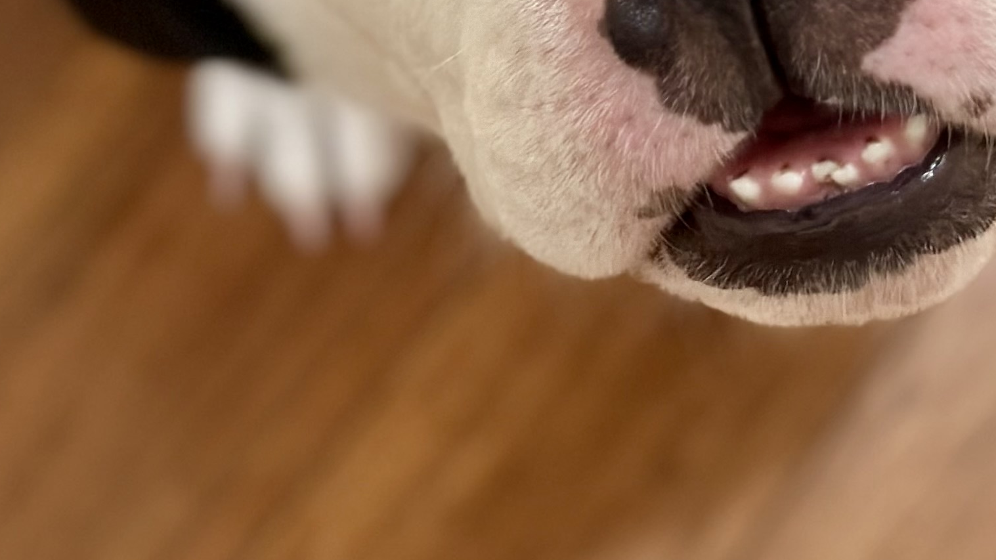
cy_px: -366
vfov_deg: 8.5
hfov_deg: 15.5
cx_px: 521
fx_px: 3671
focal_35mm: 139
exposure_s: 1/60
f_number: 1.78
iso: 250
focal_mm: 6.86
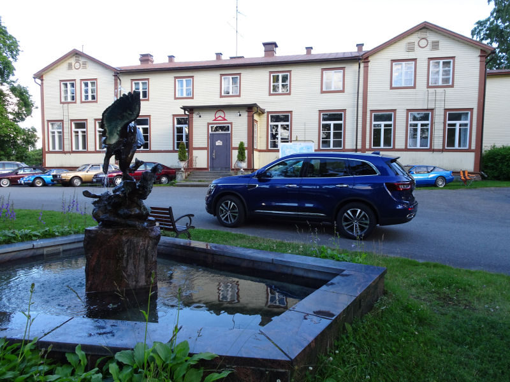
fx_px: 354
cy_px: 191
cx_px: 255
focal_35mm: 24
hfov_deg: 71.6
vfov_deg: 56.8
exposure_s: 1/60
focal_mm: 4.1
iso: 80
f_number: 3.5
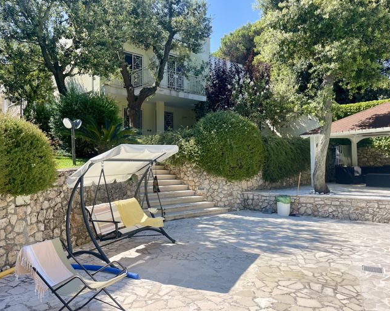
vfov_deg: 53.1
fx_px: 312
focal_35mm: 27
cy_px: 159
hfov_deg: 64.1
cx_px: 193
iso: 32
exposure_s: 1/1795
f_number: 1.6
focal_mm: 5.1
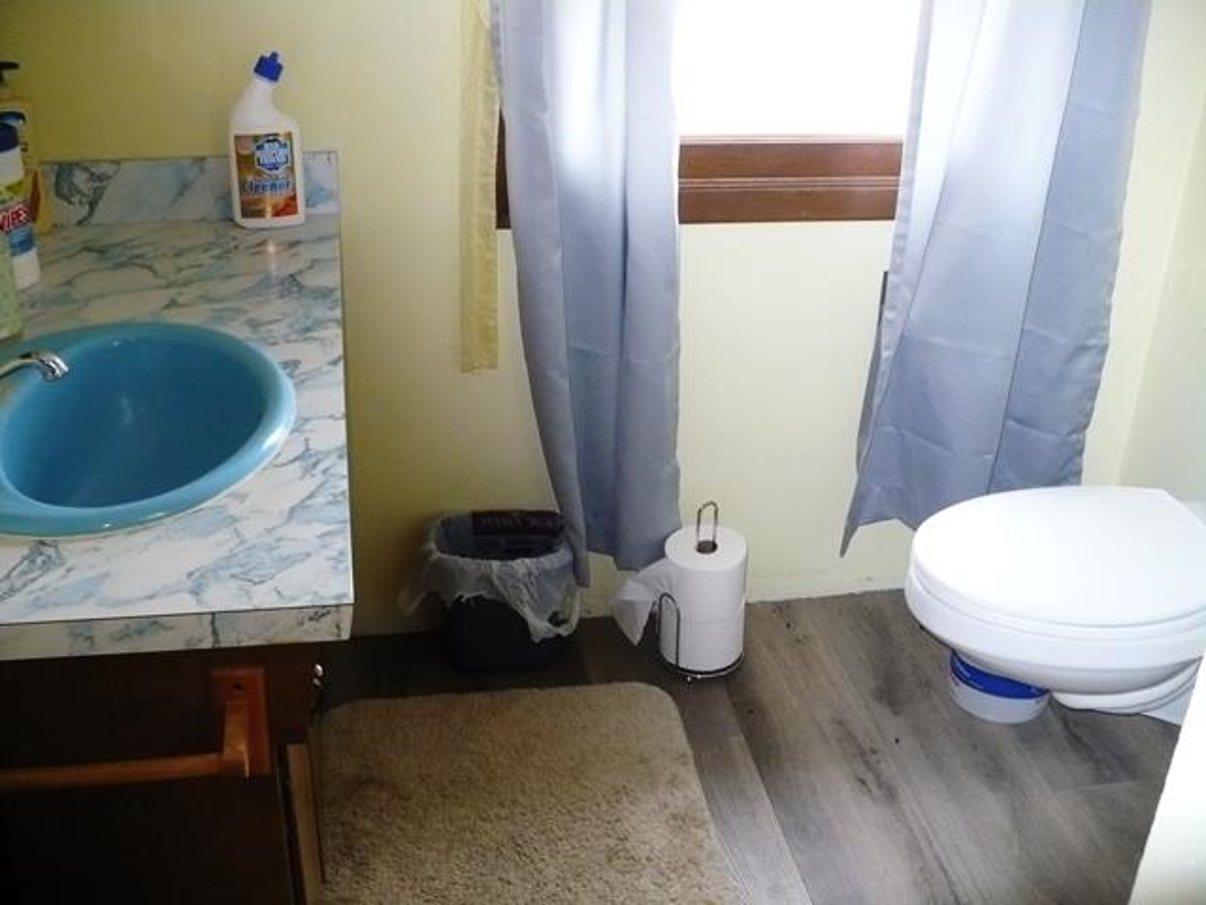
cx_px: 603
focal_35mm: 37
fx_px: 1289
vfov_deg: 38.7
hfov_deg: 50.1
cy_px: 452
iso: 320
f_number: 2.8
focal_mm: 6.1
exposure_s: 1/30
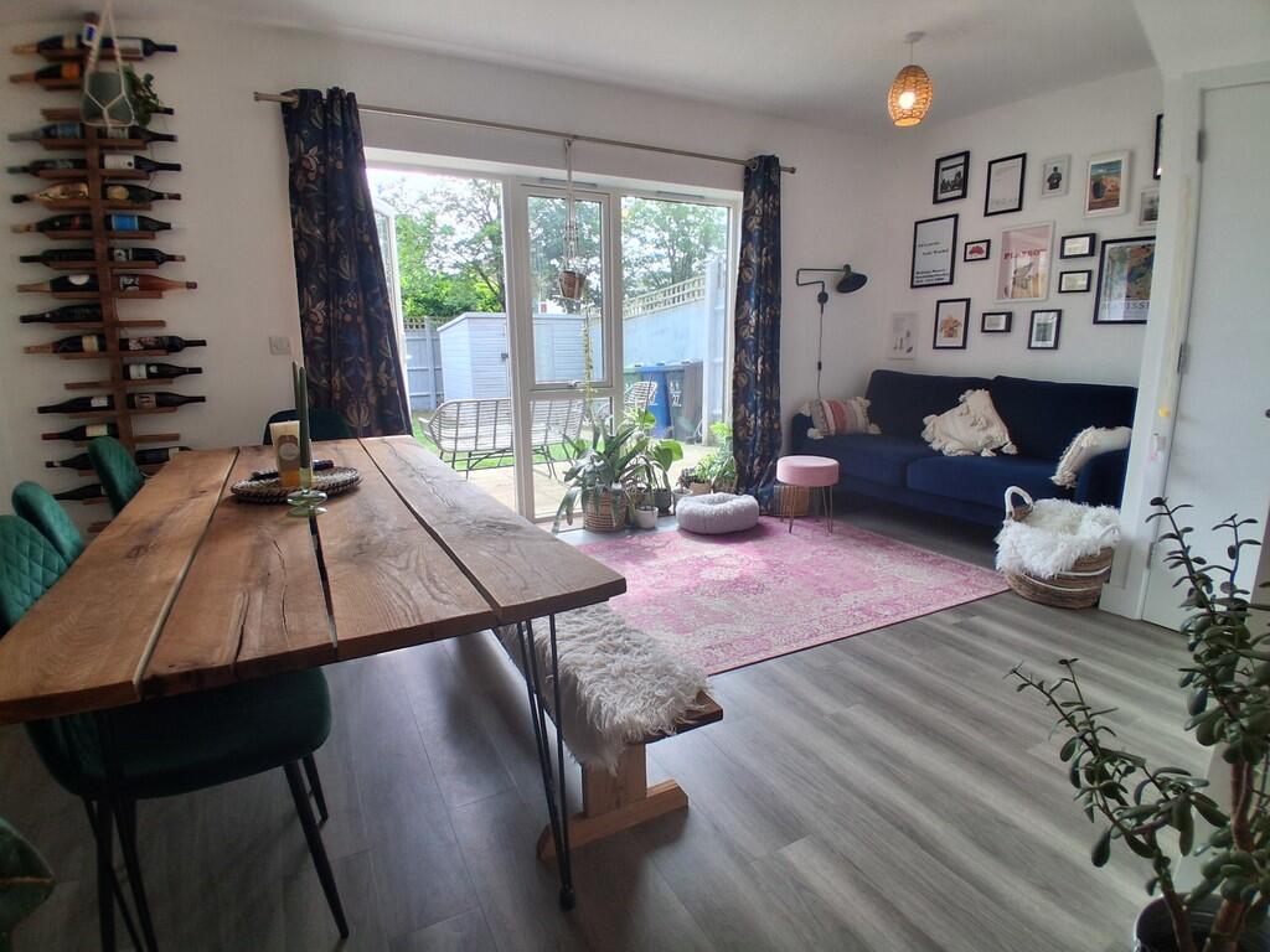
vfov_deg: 74.7
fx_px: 624
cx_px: 635
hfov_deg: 91.0
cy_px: 476
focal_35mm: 17
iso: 50
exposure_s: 1/135
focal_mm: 1.4
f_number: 2.2
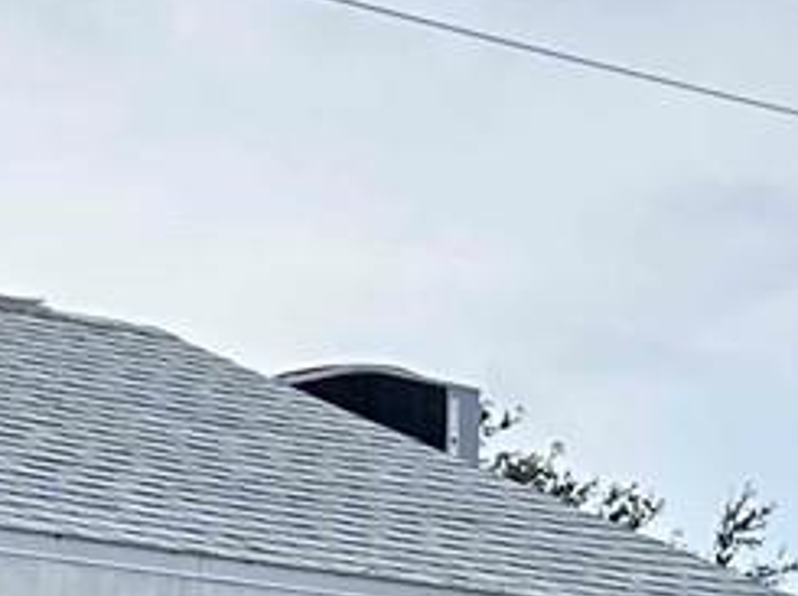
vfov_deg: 8.7
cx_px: -616
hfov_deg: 11.7
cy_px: 1358
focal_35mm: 157
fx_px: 3614
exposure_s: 1/2967
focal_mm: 6.86
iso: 80
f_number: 1.78
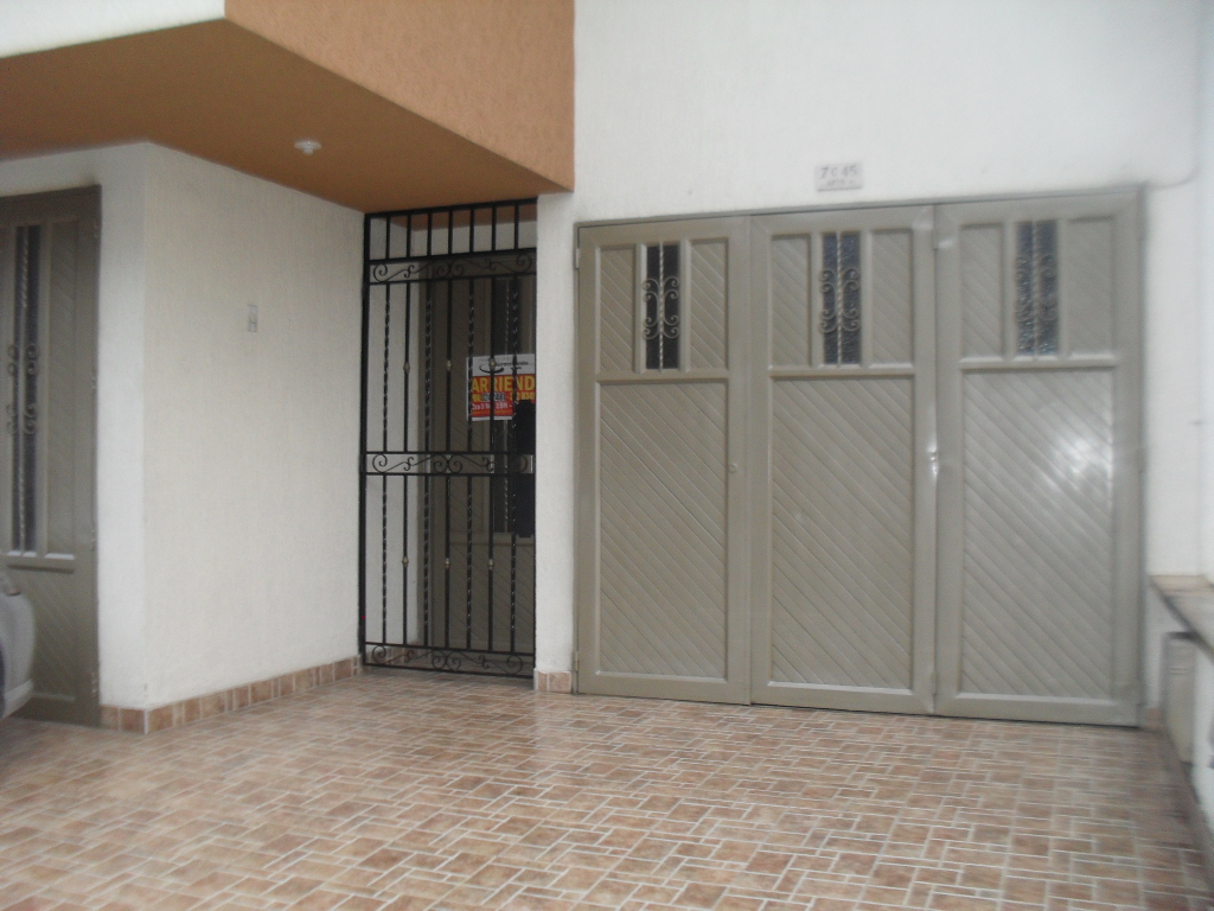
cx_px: 607
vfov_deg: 40.7
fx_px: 1227
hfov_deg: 52.6
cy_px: 456
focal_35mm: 35
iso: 160
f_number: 3.2
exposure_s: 1/45
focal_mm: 6.3
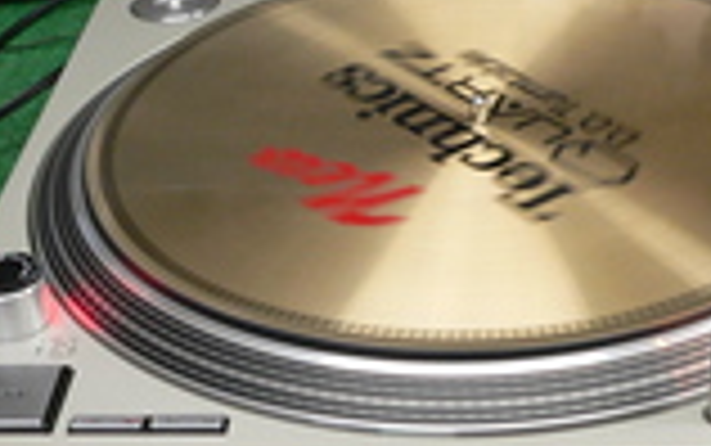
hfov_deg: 22.2
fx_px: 1784
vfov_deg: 14.2
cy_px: 218
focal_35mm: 92
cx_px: 580
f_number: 2.8
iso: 200
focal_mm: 6
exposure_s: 1/25
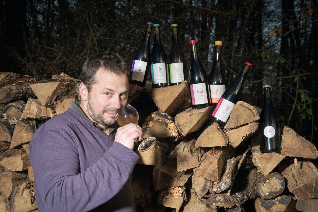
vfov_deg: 29.8
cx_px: 159
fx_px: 397
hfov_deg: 43.6
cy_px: 106
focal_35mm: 45
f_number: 8
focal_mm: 45
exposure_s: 1/350
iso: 400
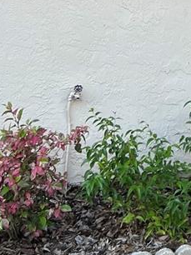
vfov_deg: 16.7
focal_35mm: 102
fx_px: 751
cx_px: 291
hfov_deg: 13.6
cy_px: -177
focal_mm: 5.7
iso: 50
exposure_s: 1/650
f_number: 1.5
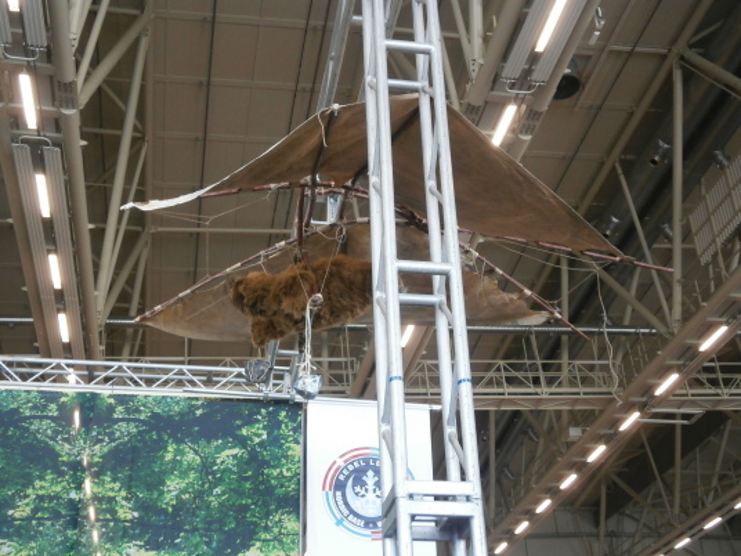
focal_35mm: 47
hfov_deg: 40.4
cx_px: 370
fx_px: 1006
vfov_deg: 30.9
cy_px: 278
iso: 160
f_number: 3.4
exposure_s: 1/40
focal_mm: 8.3
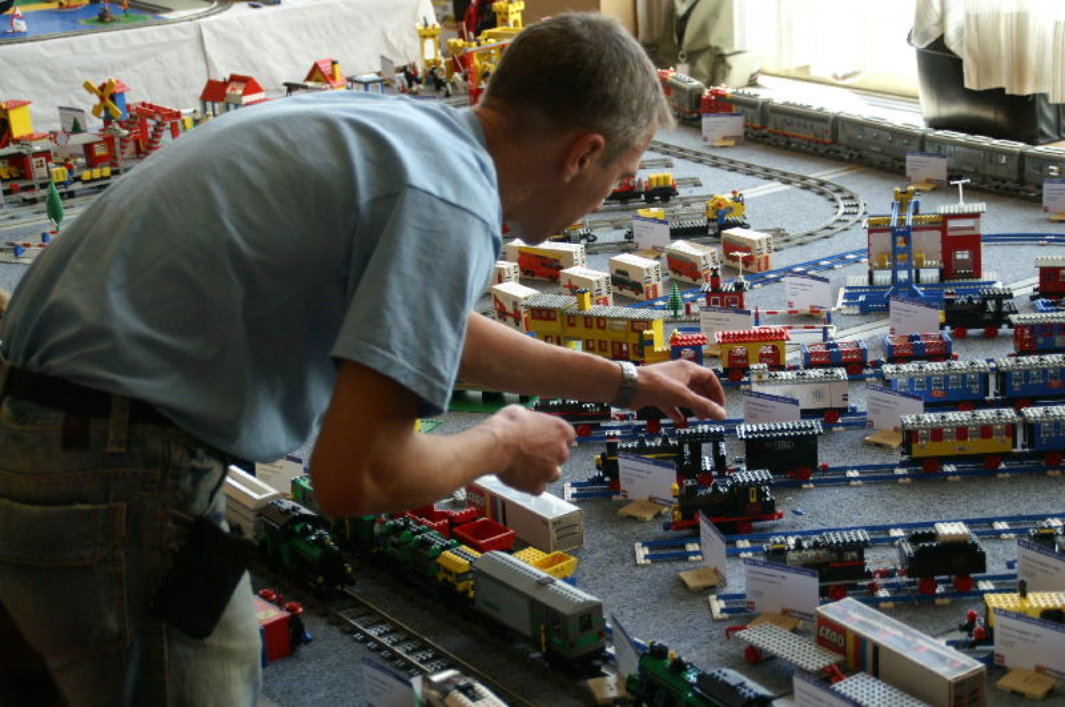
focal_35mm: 75
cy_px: 354
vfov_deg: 18.1
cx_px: 532
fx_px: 2216
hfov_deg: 27.0
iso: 800
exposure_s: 1/200
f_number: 4.5
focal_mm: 50
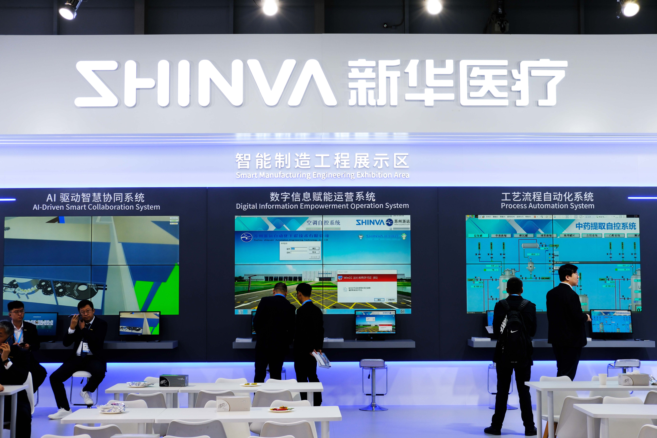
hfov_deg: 37.5
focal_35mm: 53
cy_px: 219
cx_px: 328
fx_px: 967
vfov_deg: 25.5
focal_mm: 35
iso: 160
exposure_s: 1/52
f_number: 6.4
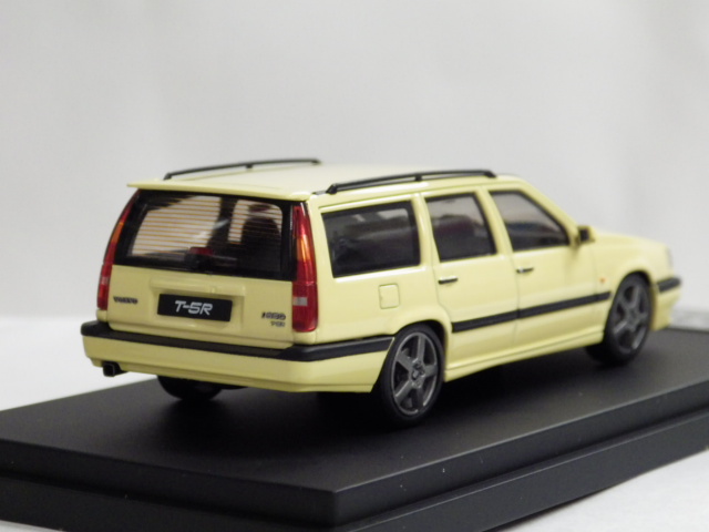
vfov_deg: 12.5
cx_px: 354
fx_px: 2437
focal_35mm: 119
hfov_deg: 16.6
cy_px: 266
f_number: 4.8
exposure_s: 1/40
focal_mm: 21.3
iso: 800
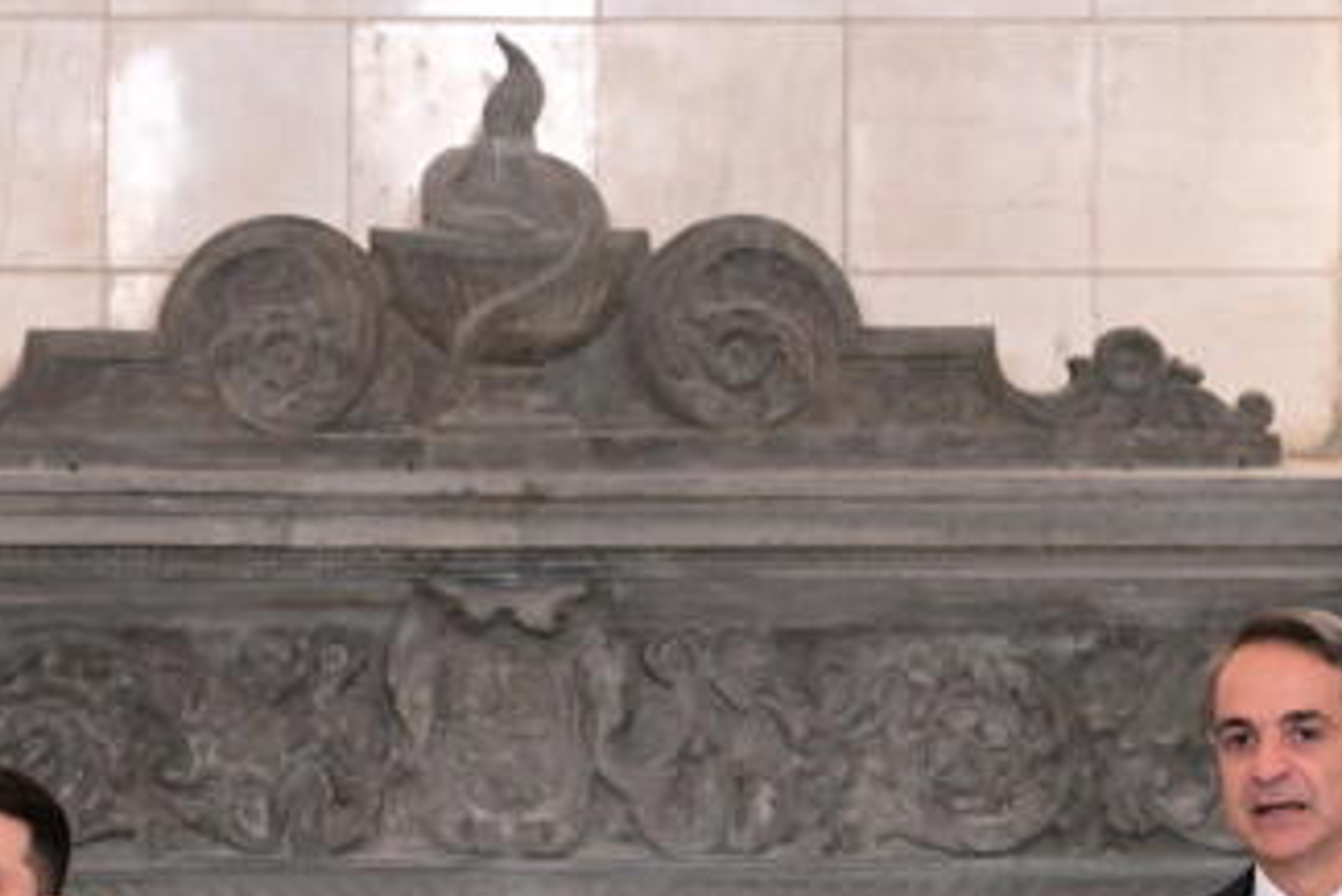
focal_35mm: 264
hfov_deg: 7.8
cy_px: 628
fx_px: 9845
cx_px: 553
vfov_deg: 5.2
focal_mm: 130
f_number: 5
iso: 8000
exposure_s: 1/400
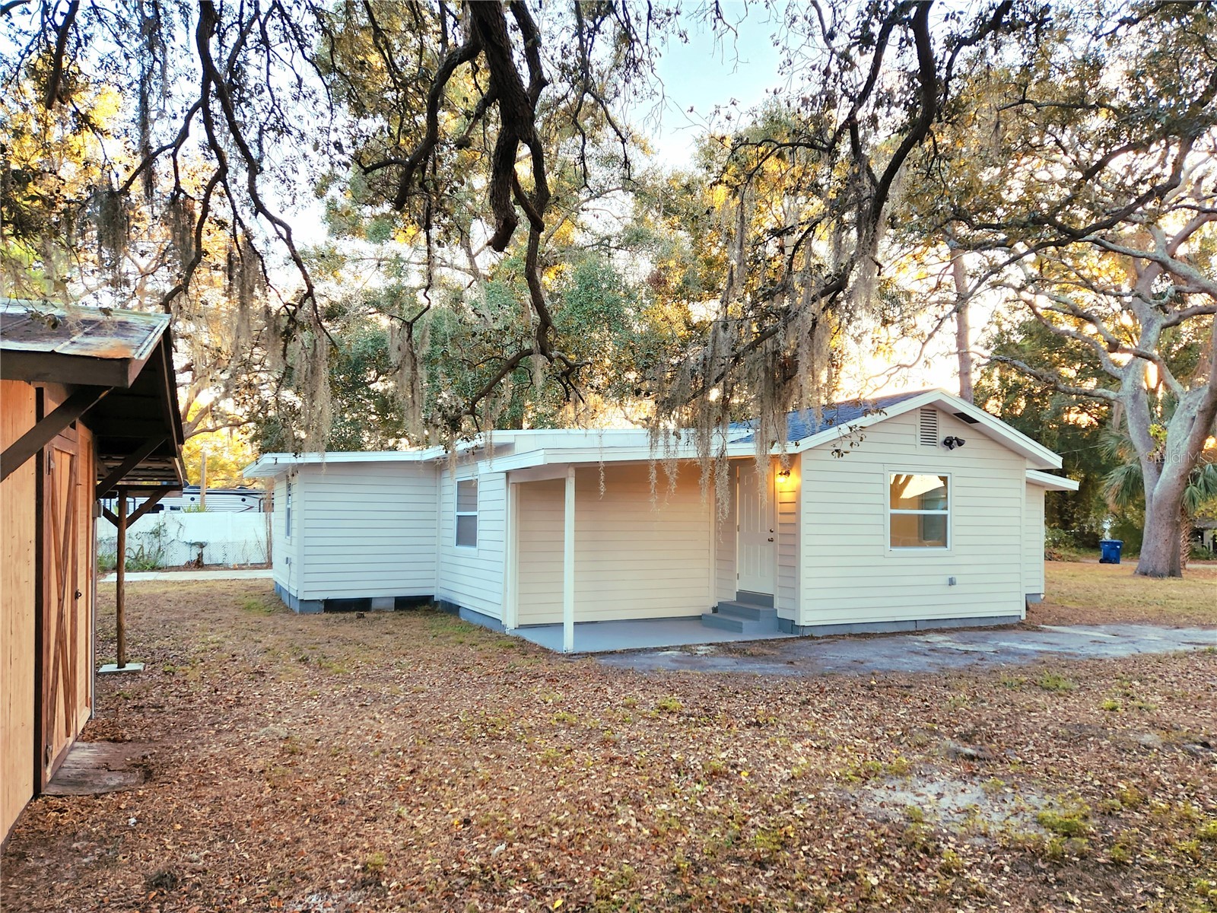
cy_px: 456
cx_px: 608
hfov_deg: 73.9
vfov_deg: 58.9
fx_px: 809
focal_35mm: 23
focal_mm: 5.4
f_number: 1.8
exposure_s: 1/182
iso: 100
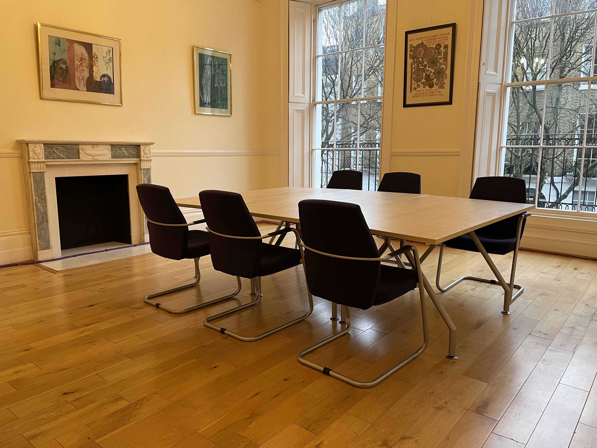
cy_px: 224
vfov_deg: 53.1
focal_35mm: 26
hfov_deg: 67.3
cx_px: 298
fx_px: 448
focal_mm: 4.2
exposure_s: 1/50
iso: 125
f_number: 1.6
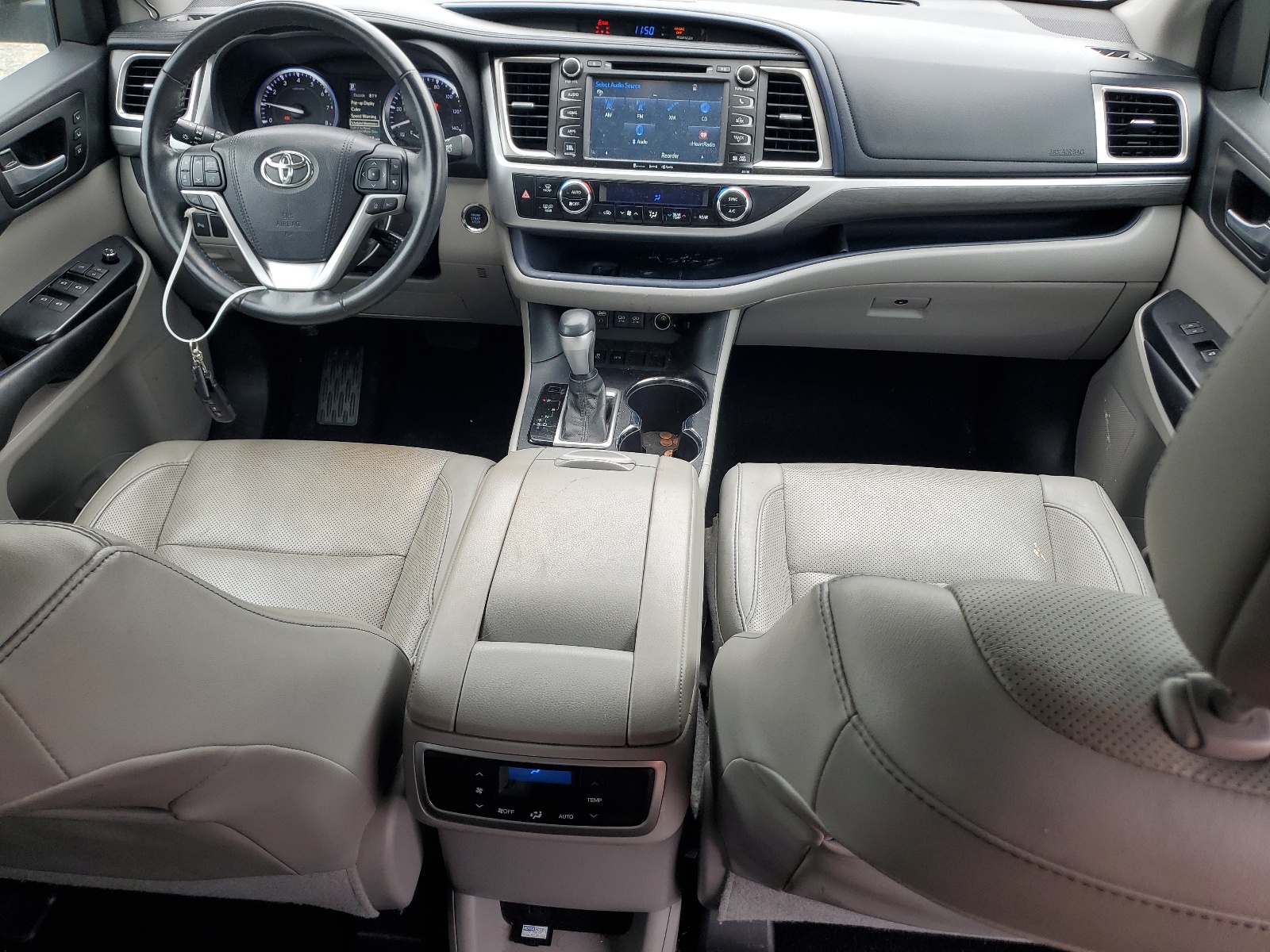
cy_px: 476
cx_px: 635
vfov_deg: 53.1
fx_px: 954
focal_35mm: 26
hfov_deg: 67.3
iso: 50
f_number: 1.5
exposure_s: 1/143
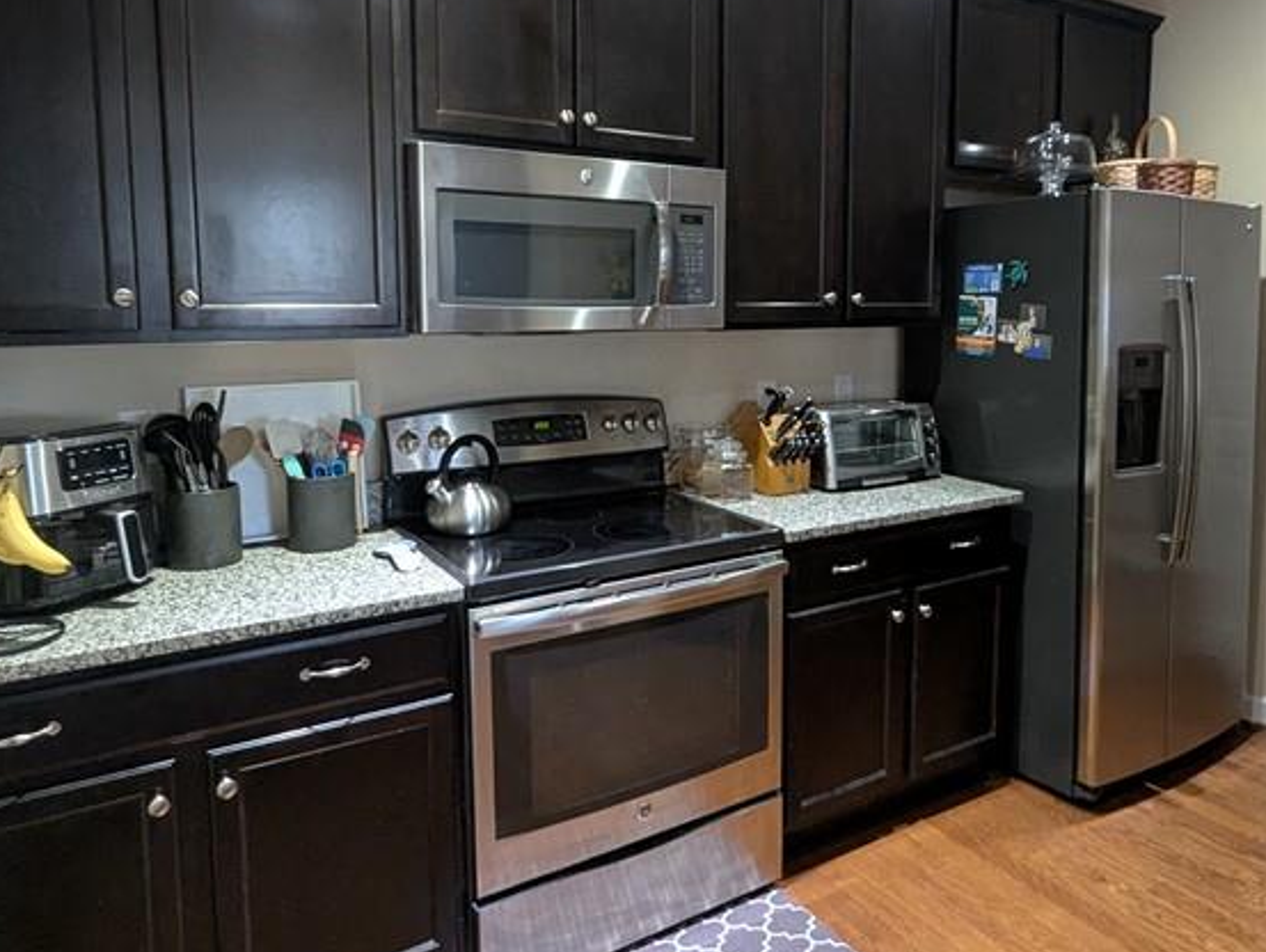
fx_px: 879
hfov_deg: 70.4
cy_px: 366
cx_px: 791
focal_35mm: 24
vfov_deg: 56.3
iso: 301
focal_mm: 1.95
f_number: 2.2
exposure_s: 1/24.3
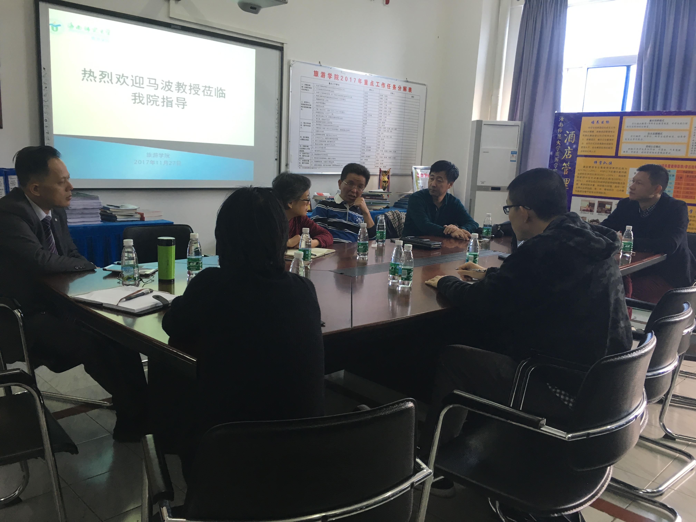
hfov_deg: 61.7
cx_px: 348
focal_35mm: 29
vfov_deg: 48.2
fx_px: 583
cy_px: 261
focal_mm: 4.15
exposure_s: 1/33
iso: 100
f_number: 2.2
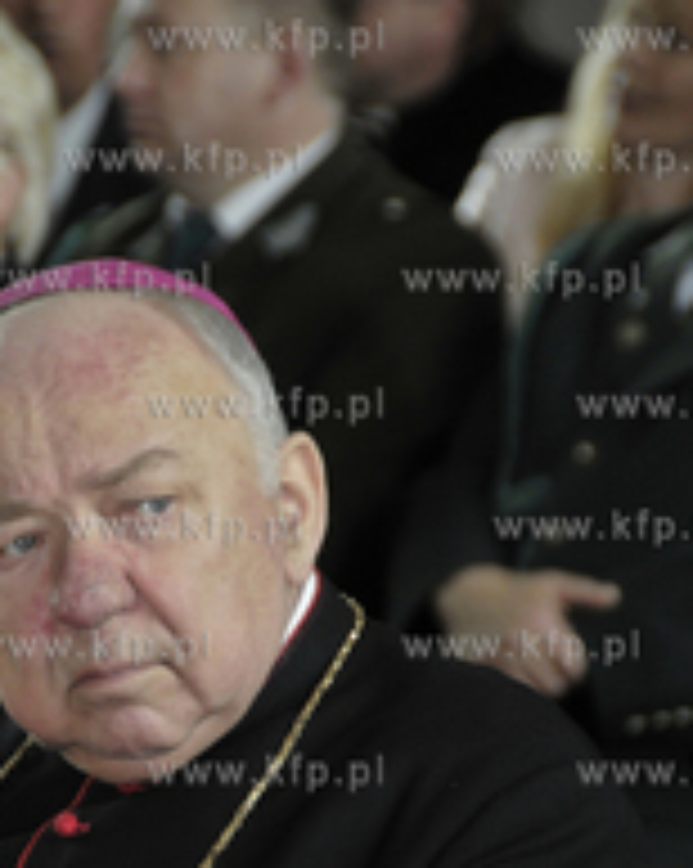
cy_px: 765
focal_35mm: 496
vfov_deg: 3.9
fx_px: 12736
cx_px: 122
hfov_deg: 3.1
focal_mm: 170
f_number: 5.6
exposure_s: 1/60
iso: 400
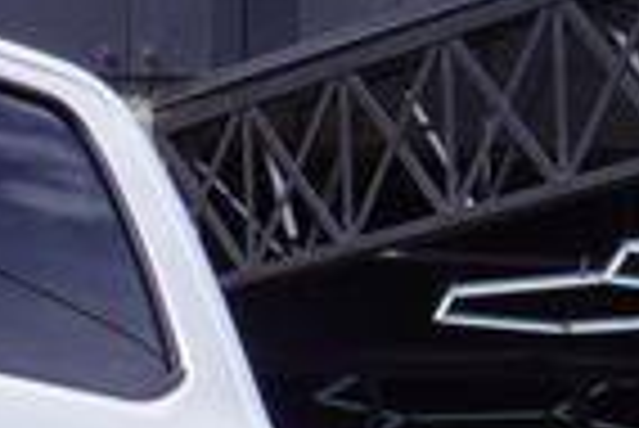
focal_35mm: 270
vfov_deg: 5.1
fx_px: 4790
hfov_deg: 7.1
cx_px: -972
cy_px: 365
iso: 100
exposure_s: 1/125
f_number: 10
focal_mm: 25
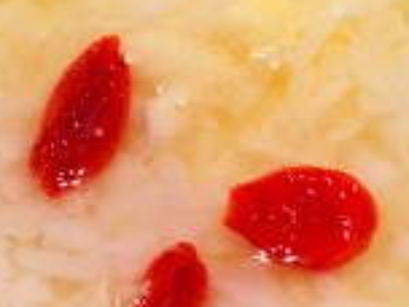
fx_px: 1441
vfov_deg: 12.0
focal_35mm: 122
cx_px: 153
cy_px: 291
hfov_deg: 16.1
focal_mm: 4.15
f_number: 2.2
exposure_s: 1/33
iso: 160
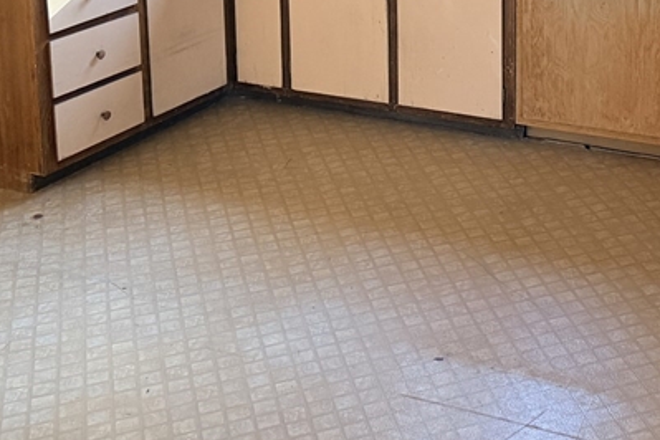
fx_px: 1173
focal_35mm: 64
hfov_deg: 29.5
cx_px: 647
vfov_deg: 19.6
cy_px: -131
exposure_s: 1/60
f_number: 1.78
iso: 320
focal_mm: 6.76
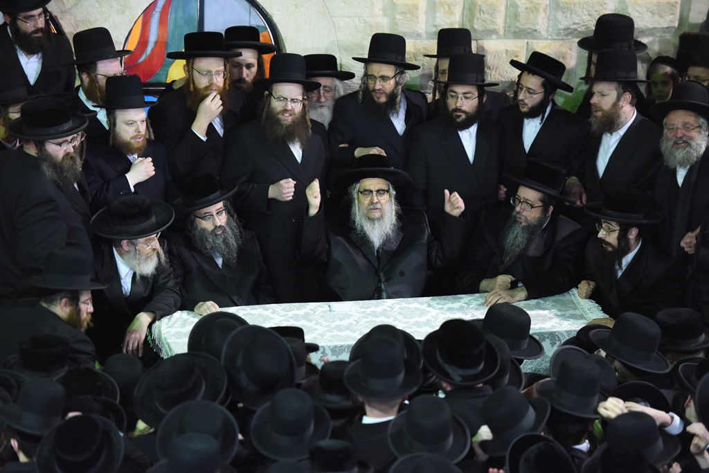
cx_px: 354
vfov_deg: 9.5
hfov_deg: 14.2
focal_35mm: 145
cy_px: 236
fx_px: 2856
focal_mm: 145
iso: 4000
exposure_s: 1/80
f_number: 4.5
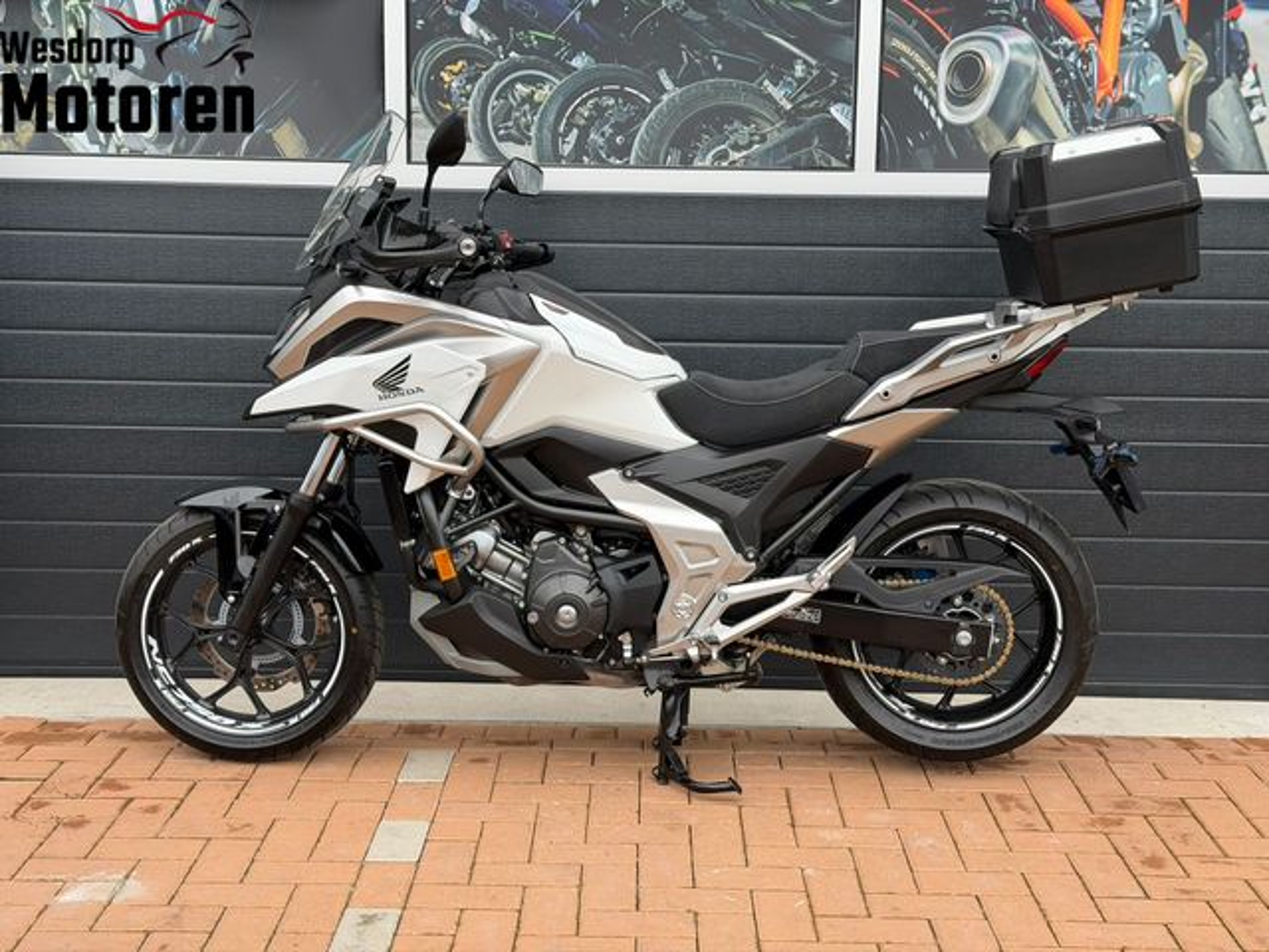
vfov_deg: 30.3
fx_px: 1760
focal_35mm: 48
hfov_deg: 39.7
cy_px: 476
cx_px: 634
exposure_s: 1/326
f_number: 1.78
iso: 80
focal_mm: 6.76
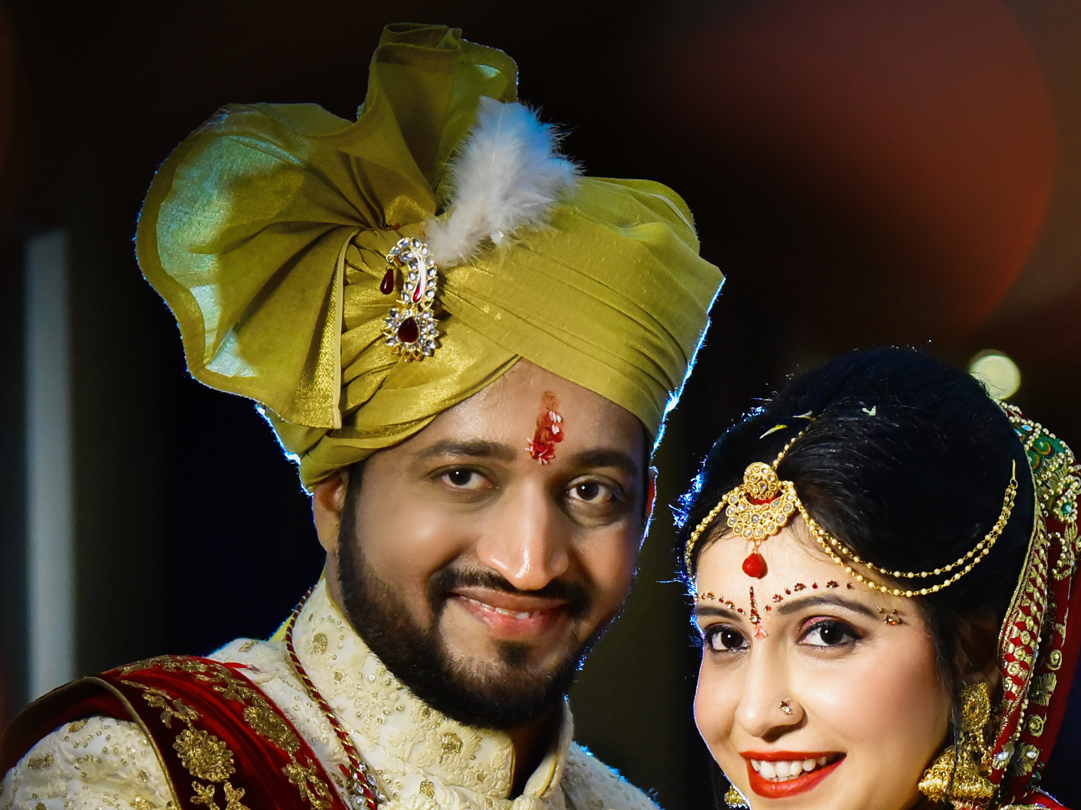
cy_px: 814
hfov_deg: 7.3
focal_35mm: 270
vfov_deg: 5.5
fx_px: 8431
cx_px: 1068
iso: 6400
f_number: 3.2
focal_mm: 110
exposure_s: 1/640
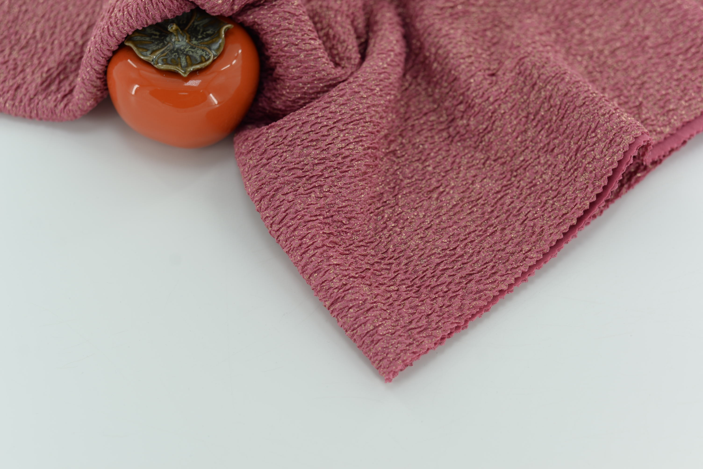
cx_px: 352
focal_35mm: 50
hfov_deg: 39.6
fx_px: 977
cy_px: 234
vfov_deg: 27.0
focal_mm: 50
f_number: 4
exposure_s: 1/160
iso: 100
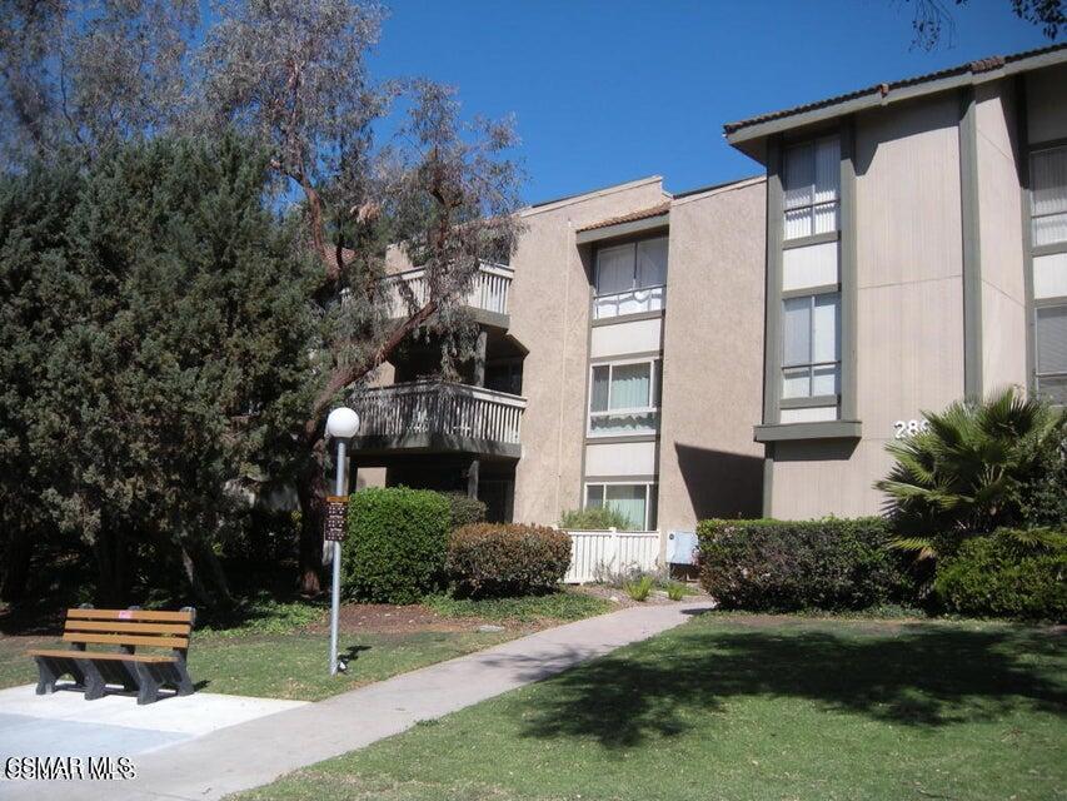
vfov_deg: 40.7
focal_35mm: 35
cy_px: 400
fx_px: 1079
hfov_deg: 52.6
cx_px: 534
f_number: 3.8
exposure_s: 1/689
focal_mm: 5.9
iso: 64
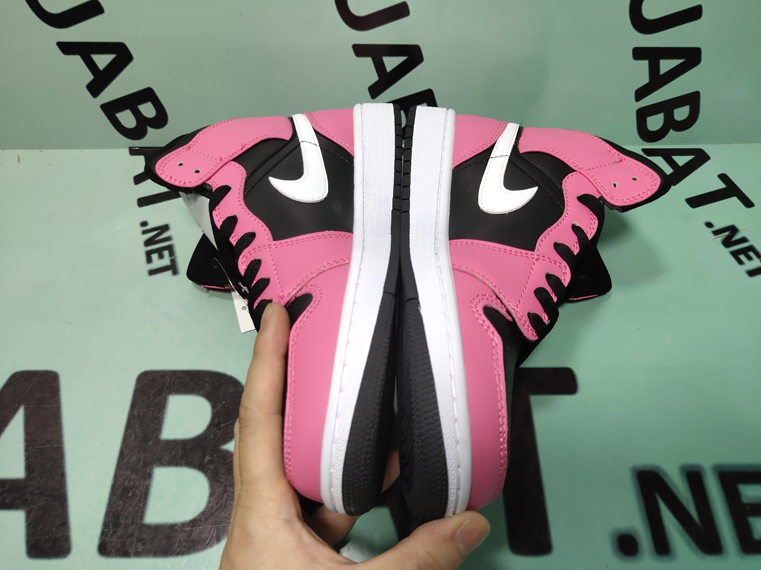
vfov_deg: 46.8
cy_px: 285
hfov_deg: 60.0
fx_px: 660
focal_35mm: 30
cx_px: 380
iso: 99
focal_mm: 4.35
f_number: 1.79
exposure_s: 1/100
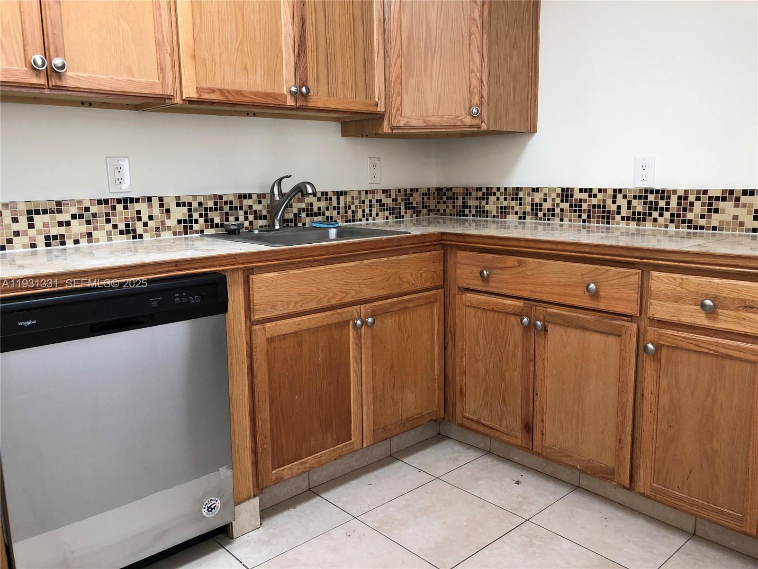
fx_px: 613
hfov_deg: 63.4
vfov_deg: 49.7
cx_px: 379
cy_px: 284
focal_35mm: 28
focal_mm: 3.99
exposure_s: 1/20
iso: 32
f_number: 1.8
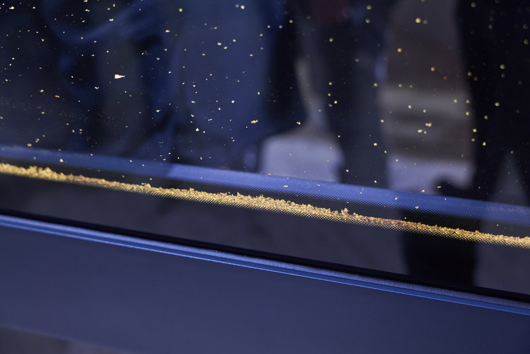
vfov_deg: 32.6
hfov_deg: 47.4
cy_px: 177
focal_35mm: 41
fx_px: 604
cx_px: 265
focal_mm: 41
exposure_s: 1/160
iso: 400
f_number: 4
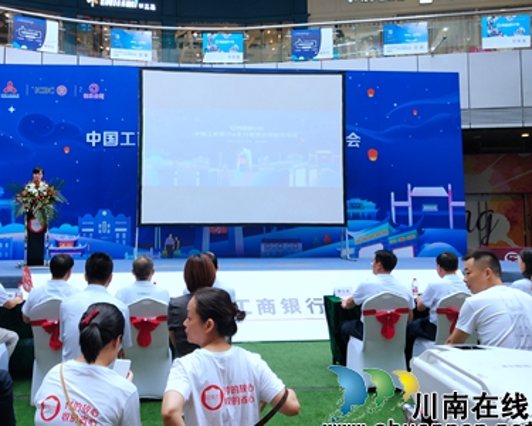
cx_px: 209
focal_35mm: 39
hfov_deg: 46.5
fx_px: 614
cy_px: 185
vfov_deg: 38.2
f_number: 1.8
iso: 125
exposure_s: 1/100
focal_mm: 3.95
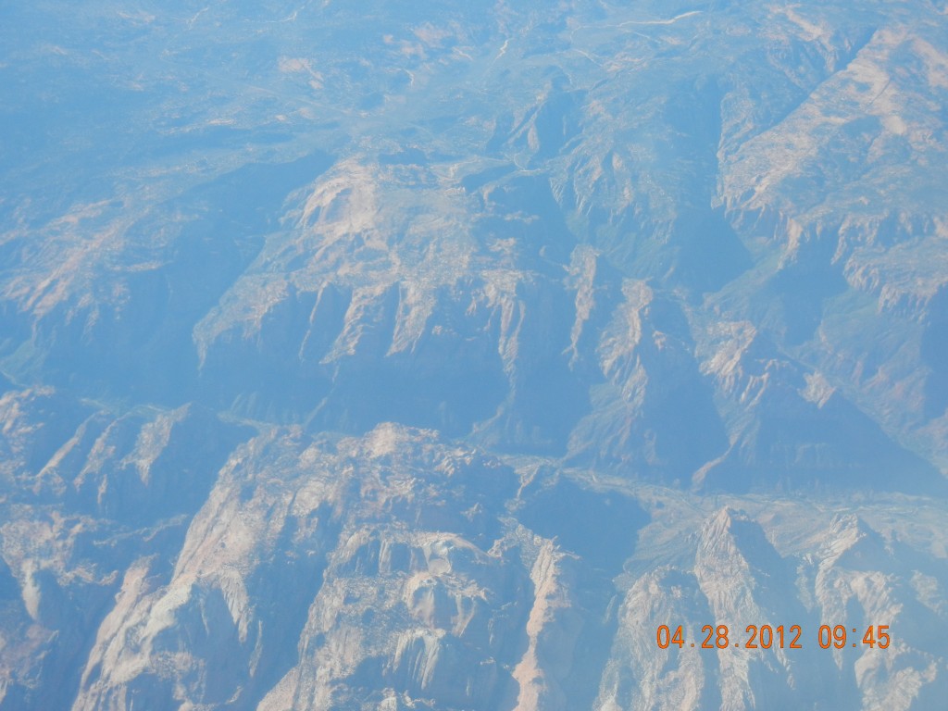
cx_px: 474
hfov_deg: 28.6
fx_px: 1862
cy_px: 356
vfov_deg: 21.6
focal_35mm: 68
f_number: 4.1
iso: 160
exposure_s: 1/656
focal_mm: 12.2
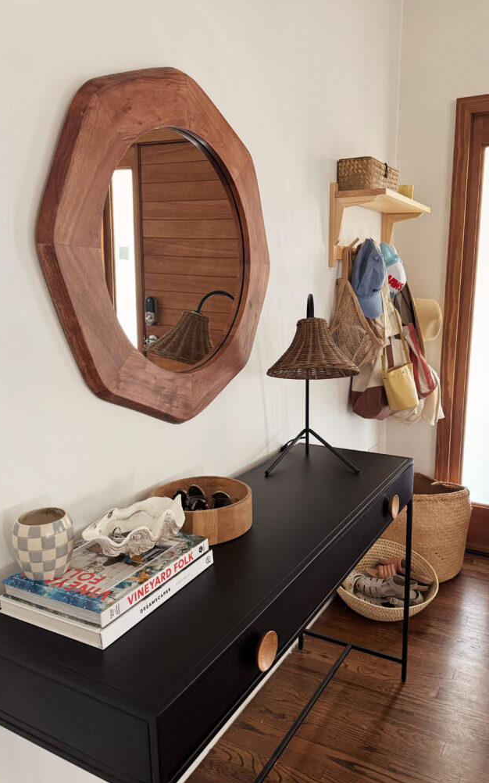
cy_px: 398
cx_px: 289
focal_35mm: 26
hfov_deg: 47.4
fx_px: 555
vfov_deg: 70.4
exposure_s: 1/60
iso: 400
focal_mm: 6.76
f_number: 1.78
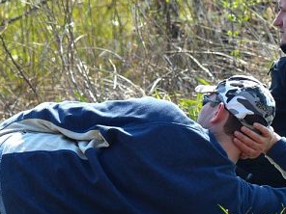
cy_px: 147
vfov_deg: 1.6
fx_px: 7568
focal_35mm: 916
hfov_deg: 2.2
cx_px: 129
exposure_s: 1/200
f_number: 4
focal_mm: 79.8
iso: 100
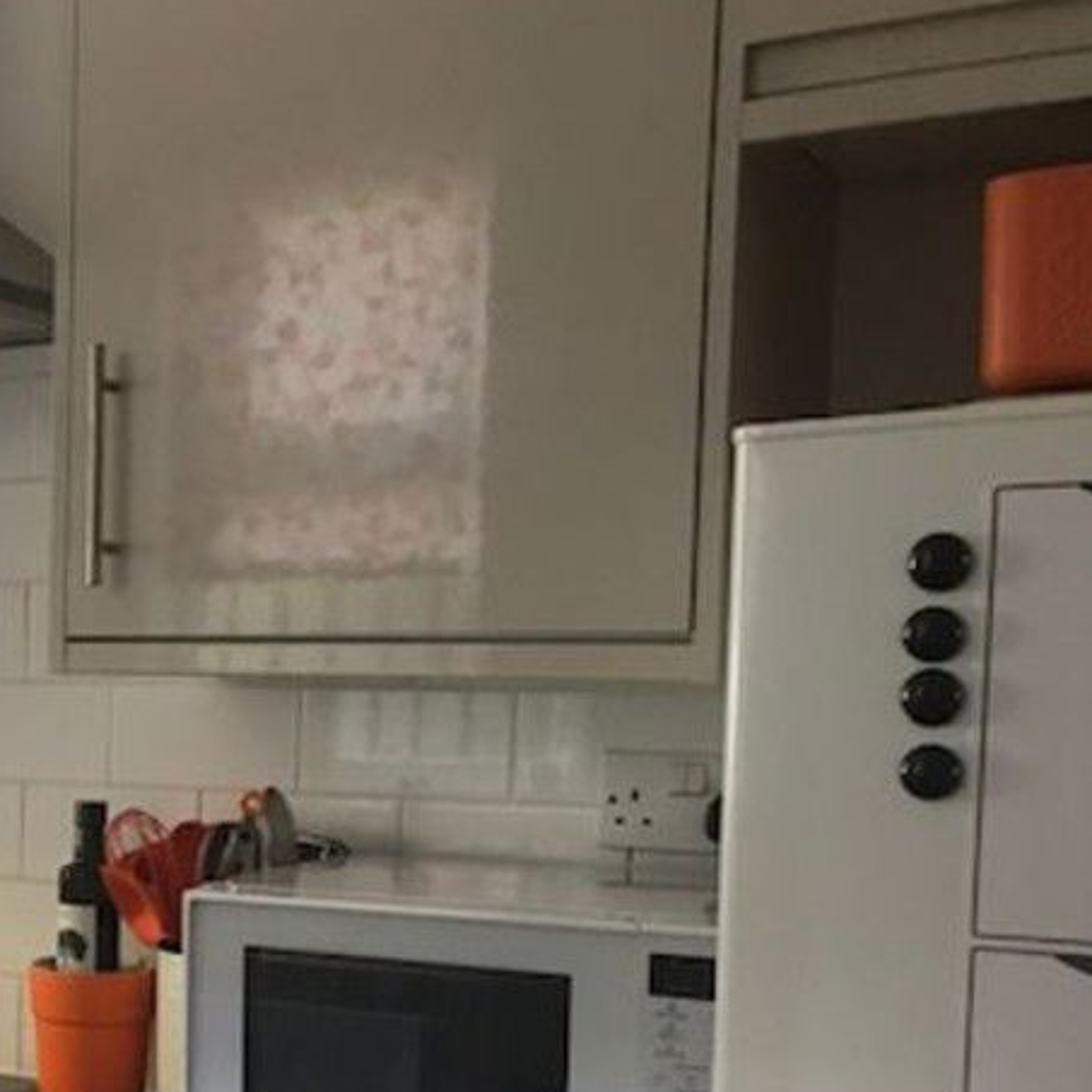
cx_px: -41
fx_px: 1999
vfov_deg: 29.8
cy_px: 877
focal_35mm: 56
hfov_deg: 28.4
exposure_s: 1/14
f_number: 1.8
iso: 100
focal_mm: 3.99
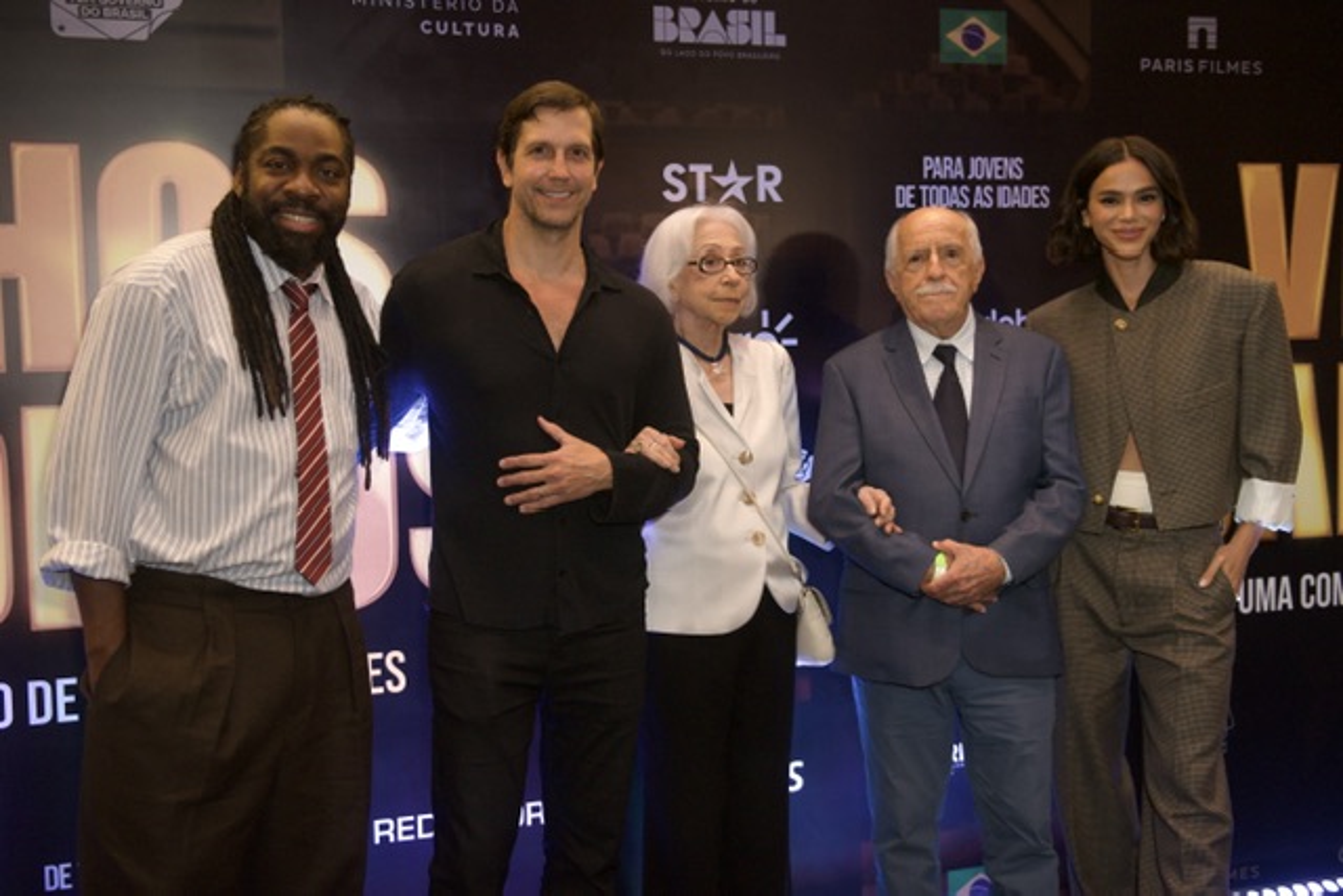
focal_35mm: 38
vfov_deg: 35.1
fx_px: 1418
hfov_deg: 50.7
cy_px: 448
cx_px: 672
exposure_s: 1/320
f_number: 2.8
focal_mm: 38
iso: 2500
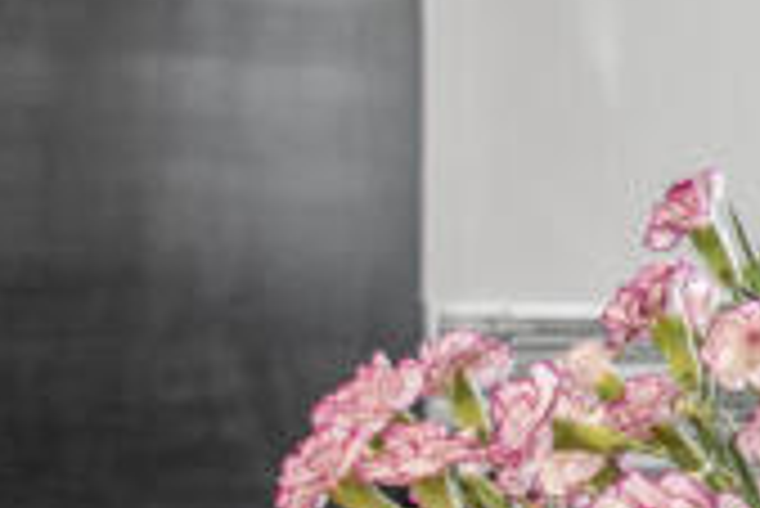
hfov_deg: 10.5
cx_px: 1306
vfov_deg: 7.4
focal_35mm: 186
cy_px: 551
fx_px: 3930
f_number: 8
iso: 200
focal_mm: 32
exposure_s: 1/10
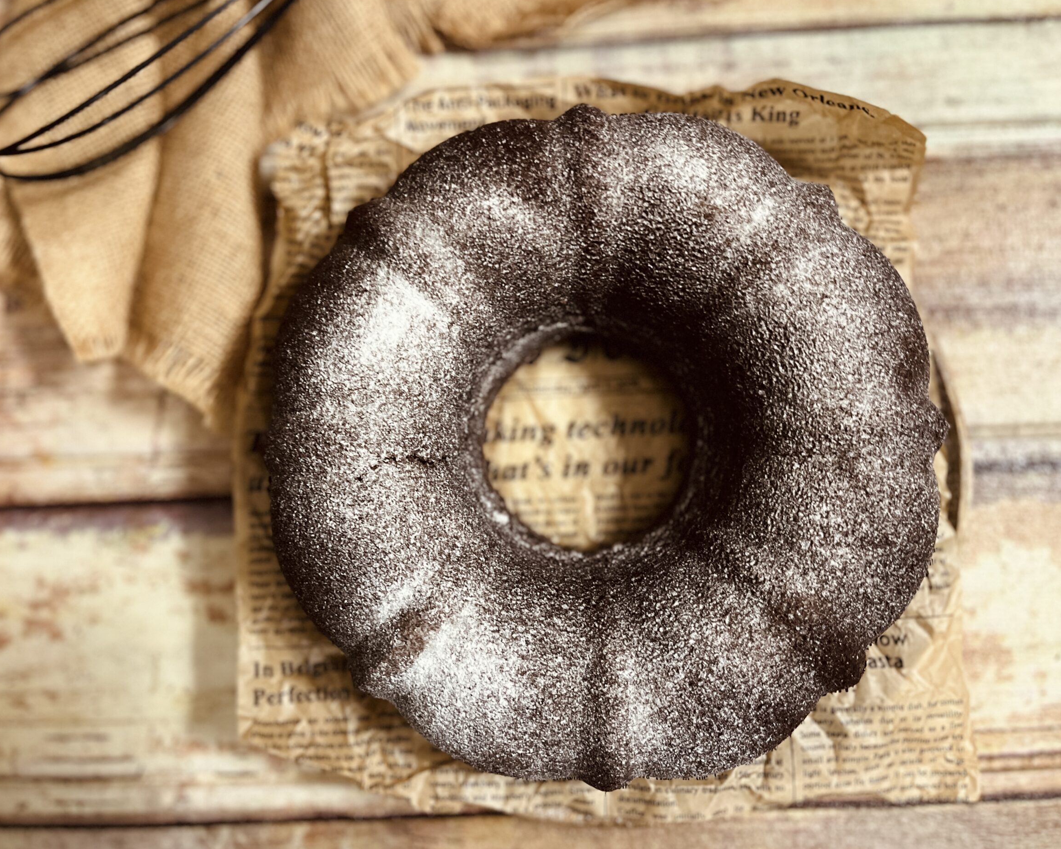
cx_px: 477
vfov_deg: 51.5
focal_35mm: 28
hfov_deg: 62.1
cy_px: 419
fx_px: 879
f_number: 1.6
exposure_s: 1/50
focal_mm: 5.1
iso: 320
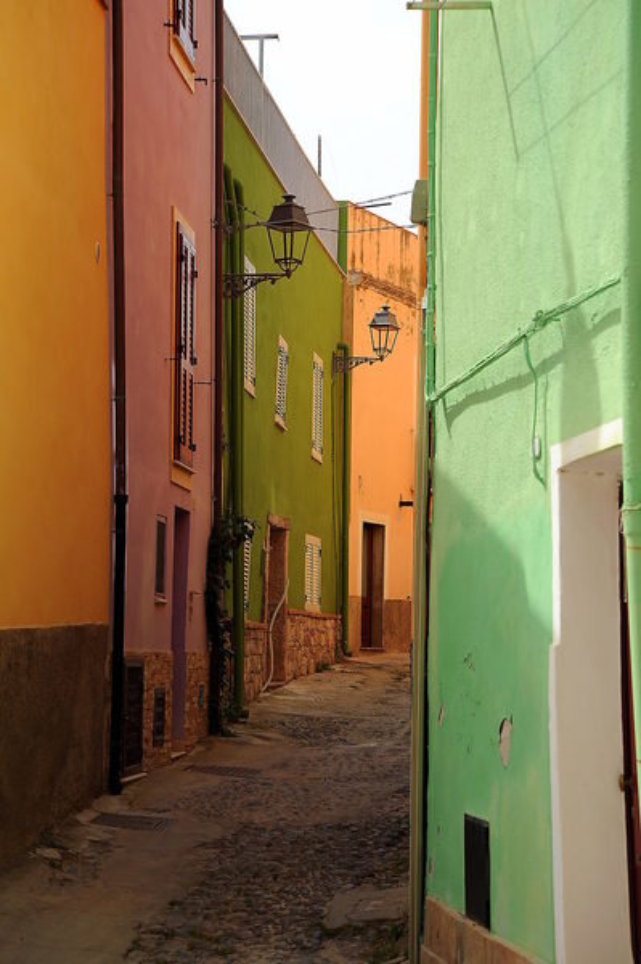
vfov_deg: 27.0
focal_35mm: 75
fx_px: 2006
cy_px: 482
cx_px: 320
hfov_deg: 18.2
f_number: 9
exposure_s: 1/500
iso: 400
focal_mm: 75
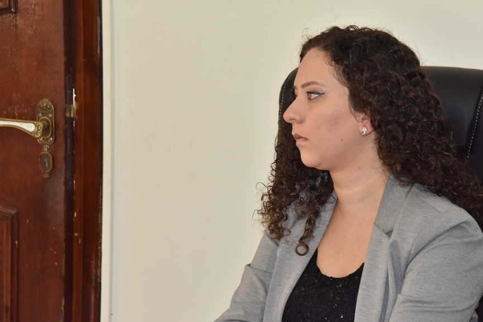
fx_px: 1664
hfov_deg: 16.5
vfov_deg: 11.1
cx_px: 281
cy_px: 159
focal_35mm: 124
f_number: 6.3
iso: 2000
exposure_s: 1/200
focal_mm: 105
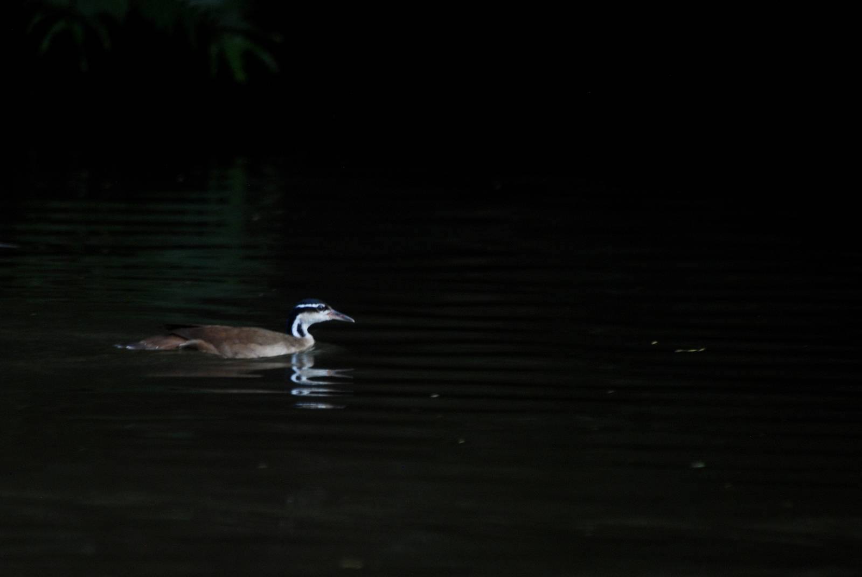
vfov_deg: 3.1
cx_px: 431
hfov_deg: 4.6
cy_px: 288
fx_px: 10788
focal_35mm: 450
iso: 400
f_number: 5.6
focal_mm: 300
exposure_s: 1/160
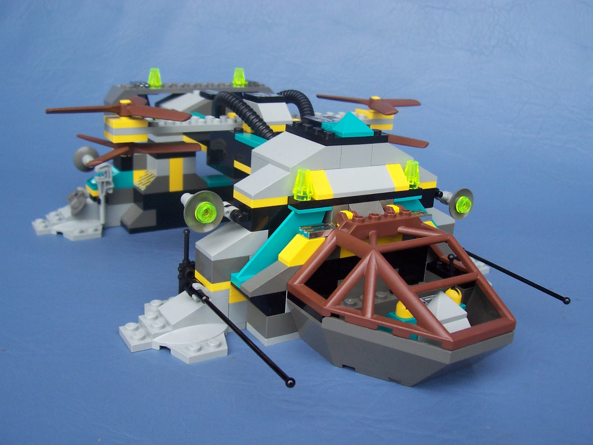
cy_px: 222
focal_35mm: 37
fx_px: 634
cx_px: 296
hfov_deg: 50.1
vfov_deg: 38.7
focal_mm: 5.6
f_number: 2.8
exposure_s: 1/250
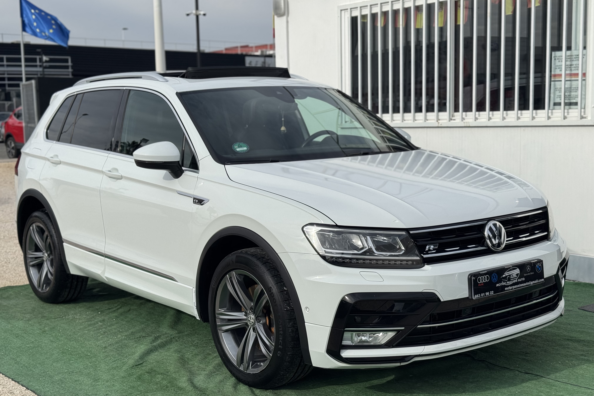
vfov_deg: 27.0
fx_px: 825
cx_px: 297
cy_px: 220
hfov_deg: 39.6
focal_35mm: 50
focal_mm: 6.76
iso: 64
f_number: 1.78
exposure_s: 1/3817
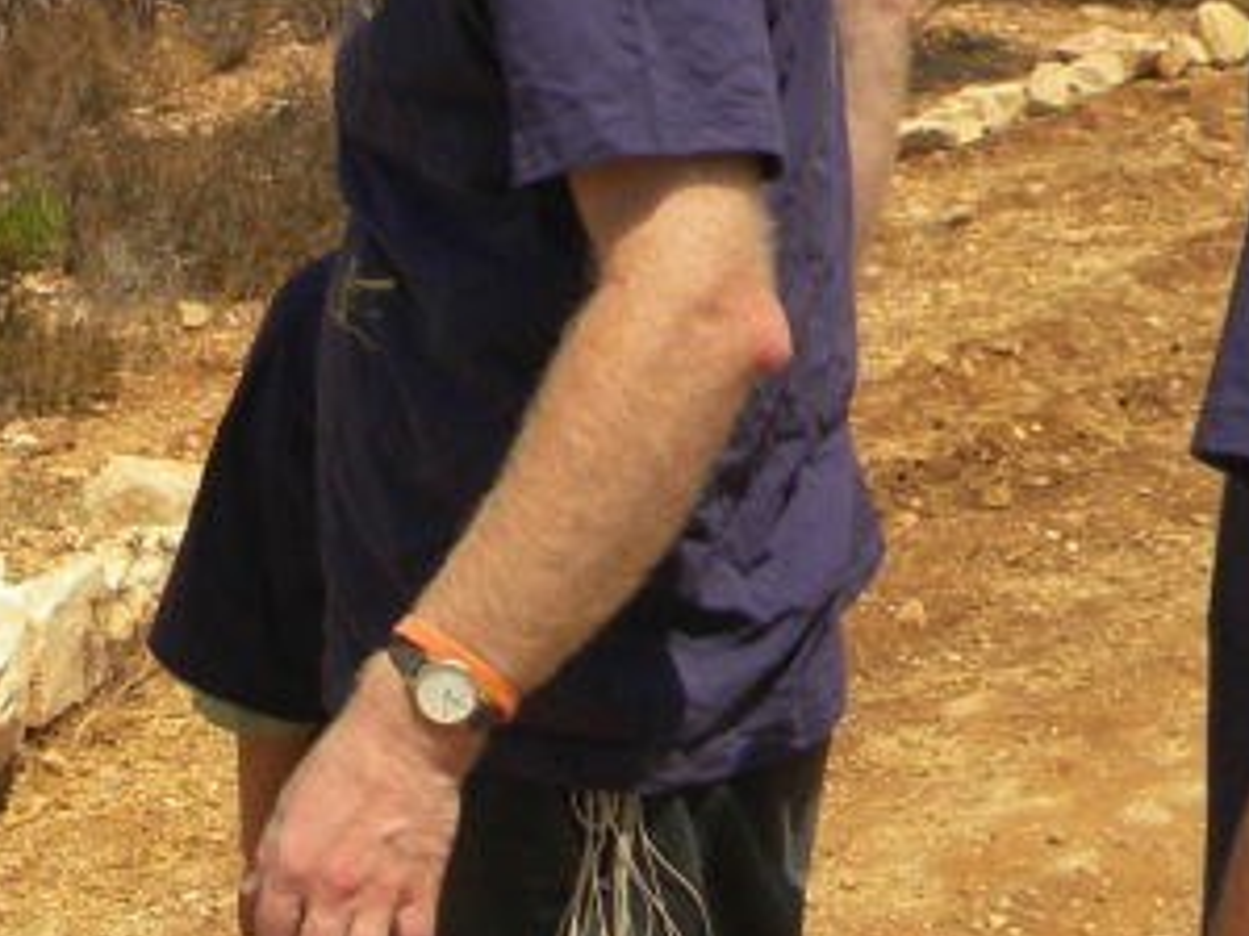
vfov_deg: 15.2
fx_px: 3462
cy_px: 88
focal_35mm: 96
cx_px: 121
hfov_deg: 20.0
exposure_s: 1/508
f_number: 7
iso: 80
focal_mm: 5
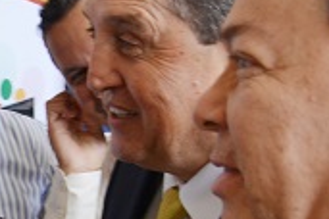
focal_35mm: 101
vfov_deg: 13.5
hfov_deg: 18.2
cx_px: -148
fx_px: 923
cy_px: 144
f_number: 5.6
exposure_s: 1/125
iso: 400
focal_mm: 18
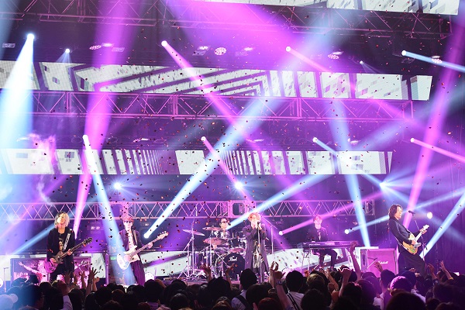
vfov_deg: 18.2
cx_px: 232
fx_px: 969
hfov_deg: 27.0
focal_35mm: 75
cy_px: 155
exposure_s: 1/250
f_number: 7.1
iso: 2500
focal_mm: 75
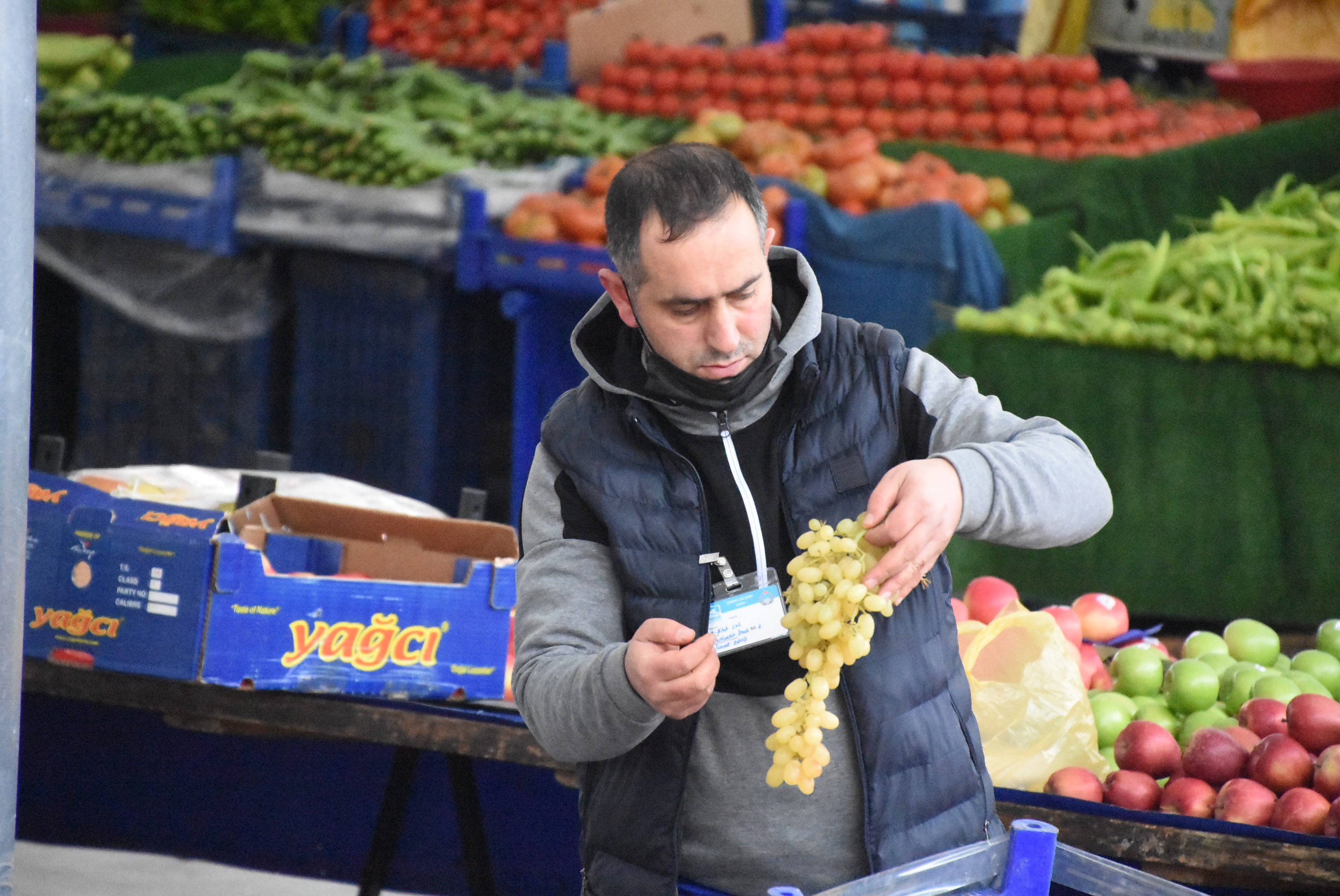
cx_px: 670
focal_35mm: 330
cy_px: 448
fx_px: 12292
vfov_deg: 4.2
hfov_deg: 6.2
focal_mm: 220
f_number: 6.3
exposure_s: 1/640
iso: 16000
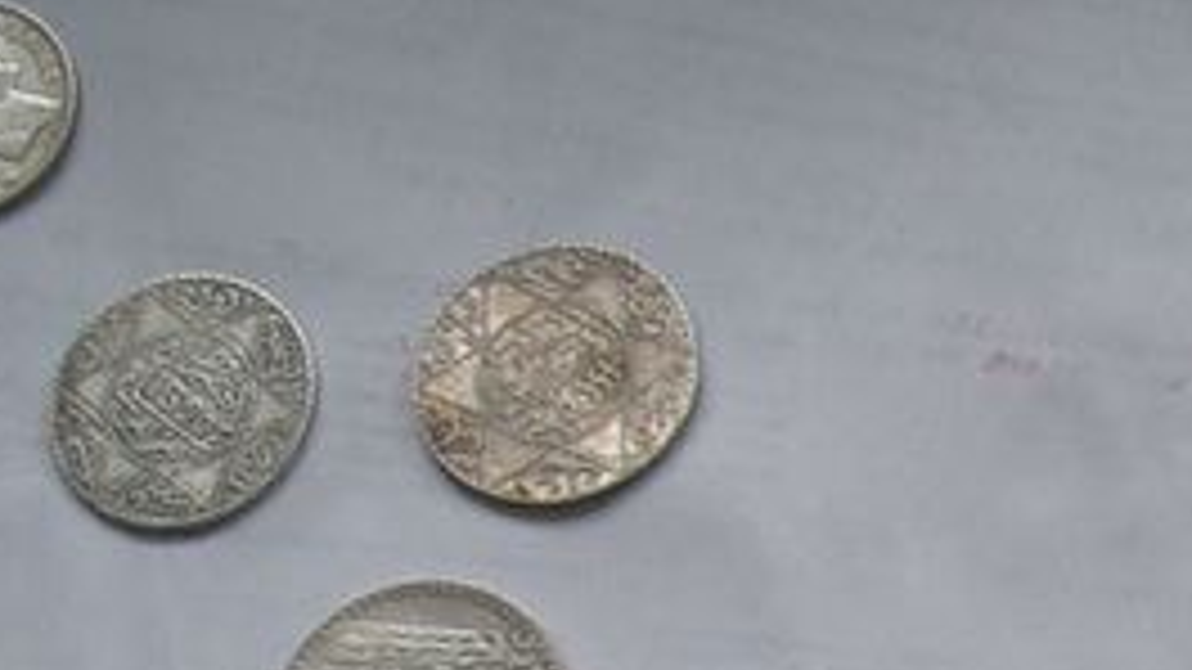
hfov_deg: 14.1
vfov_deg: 8.0
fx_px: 4551
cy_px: 1380
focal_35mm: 144
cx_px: 1714
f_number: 2.6
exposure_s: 1/50
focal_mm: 5.8
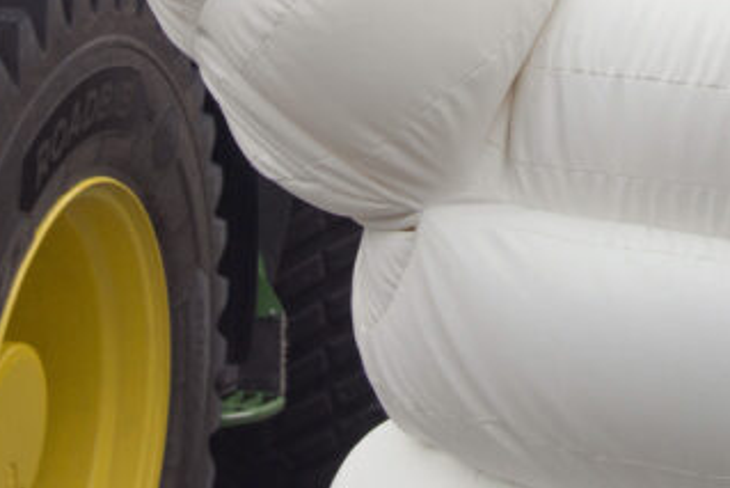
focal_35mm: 122
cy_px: -233
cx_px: 442
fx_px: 2475
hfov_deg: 16.8
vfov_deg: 10.9
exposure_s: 1/1600
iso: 400
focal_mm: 38
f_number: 6.3
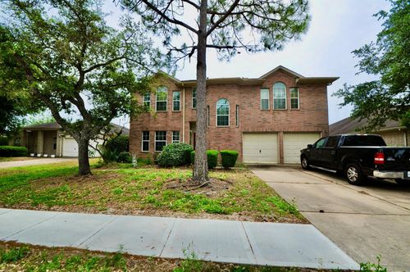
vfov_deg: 77.2
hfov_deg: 100.5
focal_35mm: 15
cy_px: 136
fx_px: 171
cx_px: 205
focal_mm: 10
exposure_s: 1/160
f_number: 6.3
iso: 200
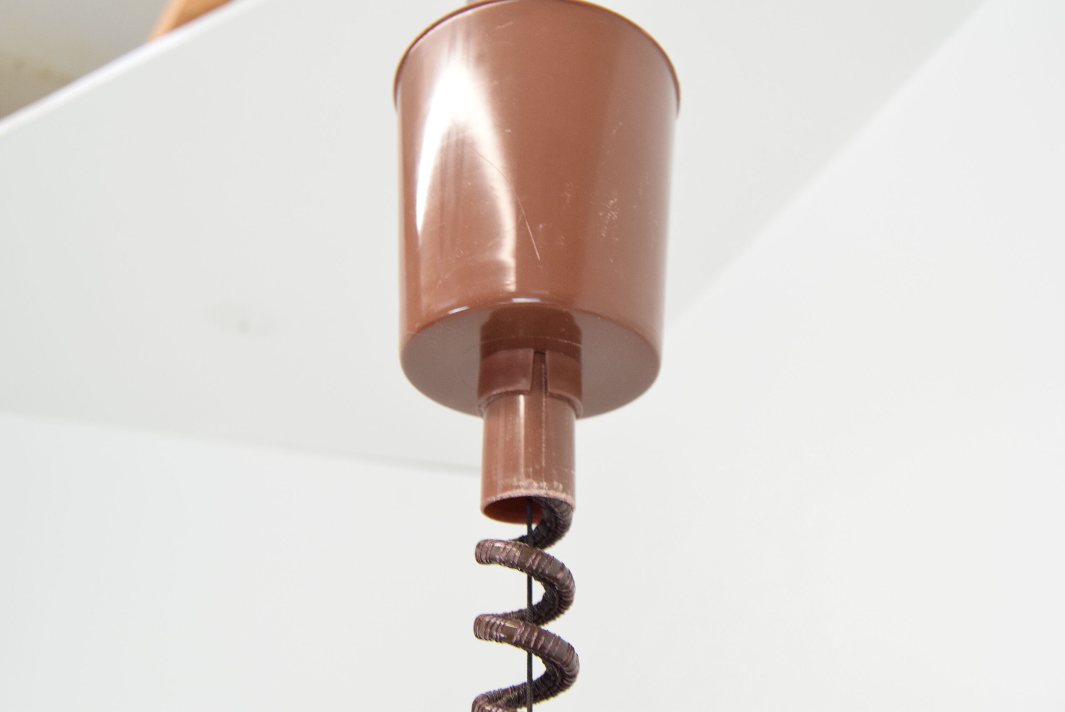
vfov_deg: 38.4
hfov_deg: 55.1
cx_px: 532
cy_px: 356
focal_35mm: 34
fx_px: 1021
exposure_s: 1/160
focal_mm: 23
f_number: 6.3
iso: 1600
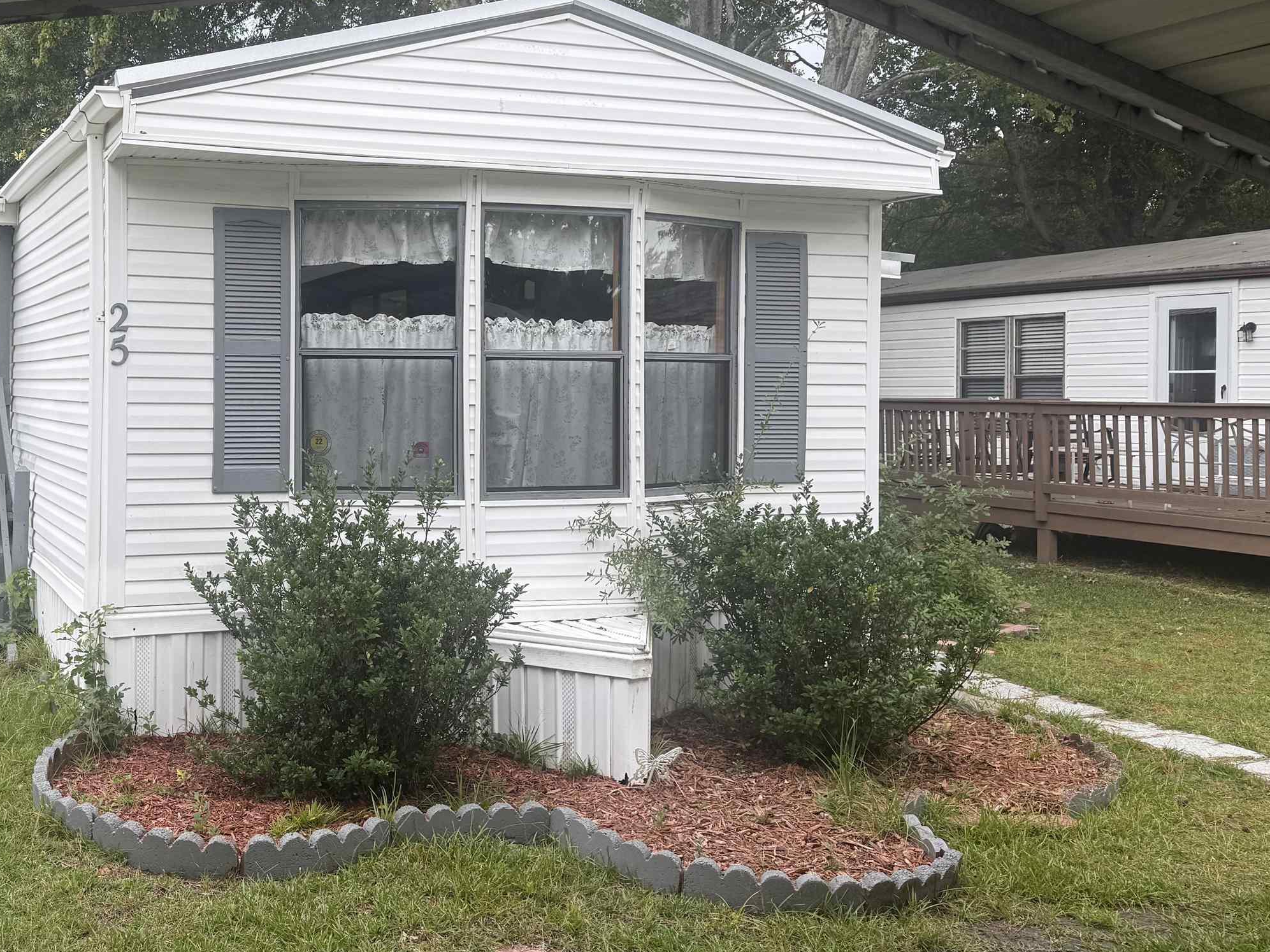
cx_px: 307
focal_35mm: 37
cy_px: 403
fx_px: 1357
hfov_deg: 48.1
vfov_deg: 38.6
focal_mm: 6.76
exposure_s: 1/742
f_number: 1.78
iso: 80
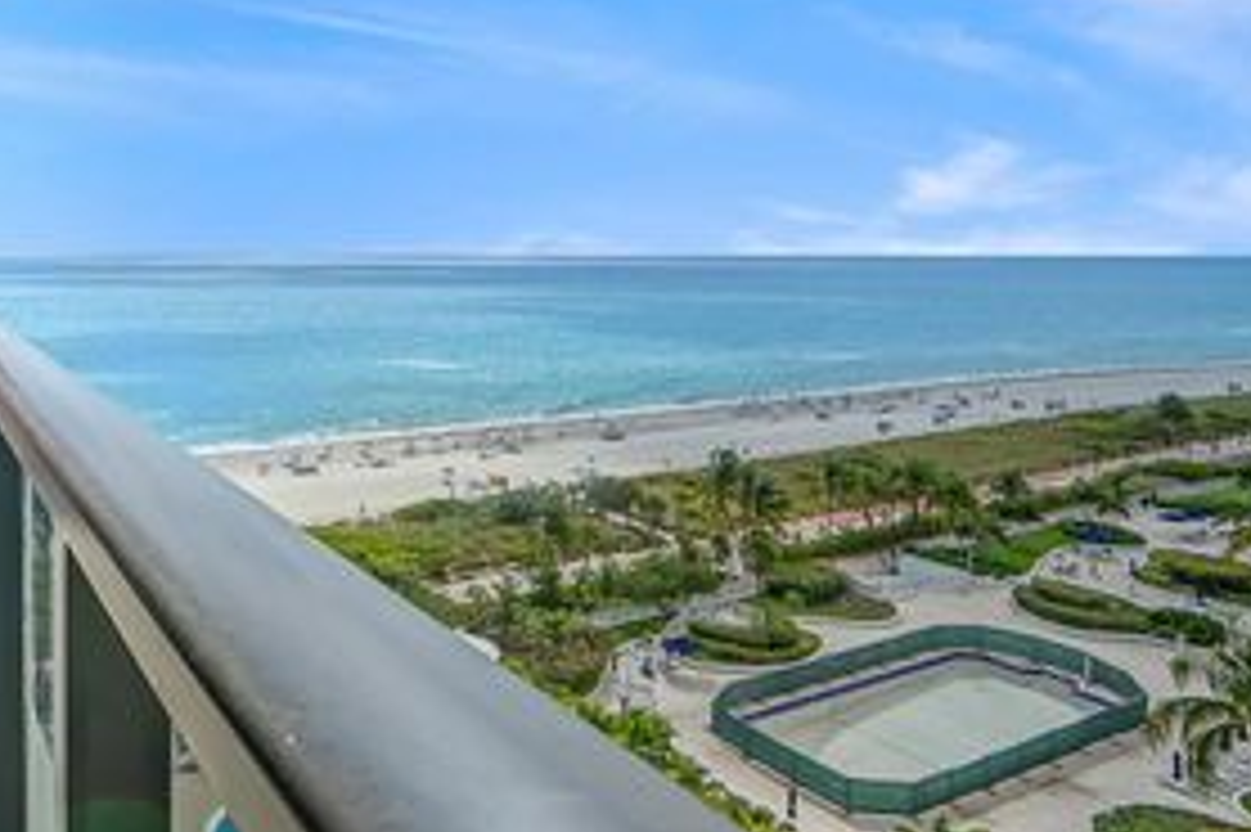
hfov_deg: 61.6
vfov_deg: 46.8
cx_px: 243
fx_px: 938
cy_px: 254
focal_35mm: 27
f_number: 8
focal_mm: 10
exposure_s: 1/500
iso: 100
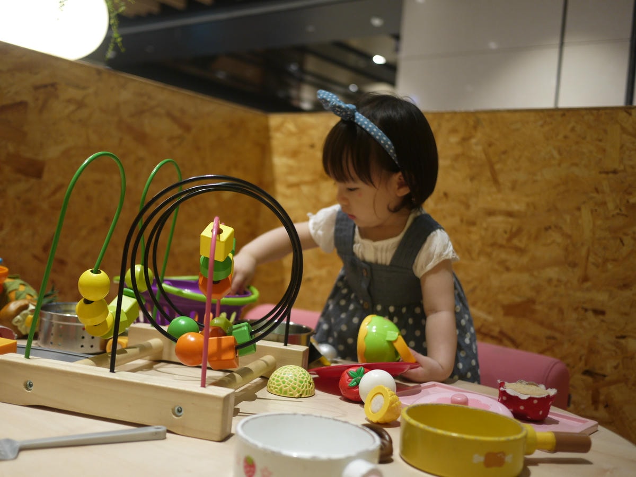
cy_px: 238
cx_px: 318
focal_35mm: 40
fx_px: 735
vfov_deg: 36.0
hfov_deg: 46.8
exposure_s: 1/60
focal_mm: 20
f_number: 1.7
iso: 200
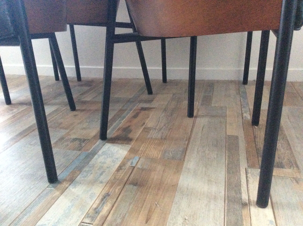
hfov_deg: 56.9
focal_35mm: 32
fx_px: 280
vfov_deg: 44.1
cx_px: 152
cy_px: 113
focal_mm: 3.3
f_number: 2.4
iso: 500
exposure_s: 1/17
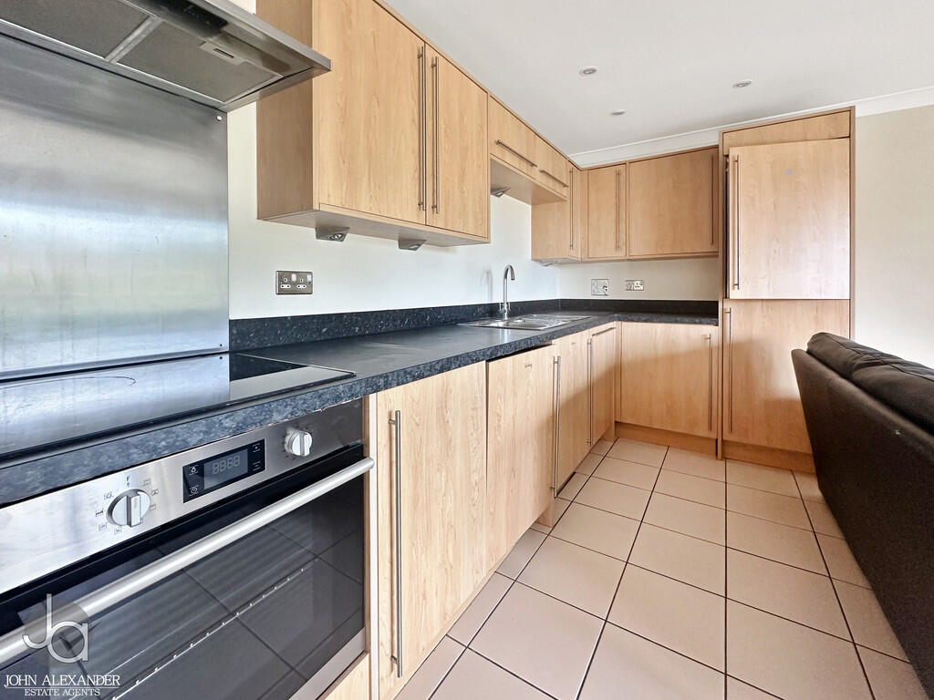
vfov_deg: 85.7
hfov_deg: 102.1
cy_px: 350
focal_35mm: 14
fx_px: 378
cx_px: 467
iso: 320
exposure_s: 1/85
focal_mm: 2.22
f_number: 2.2
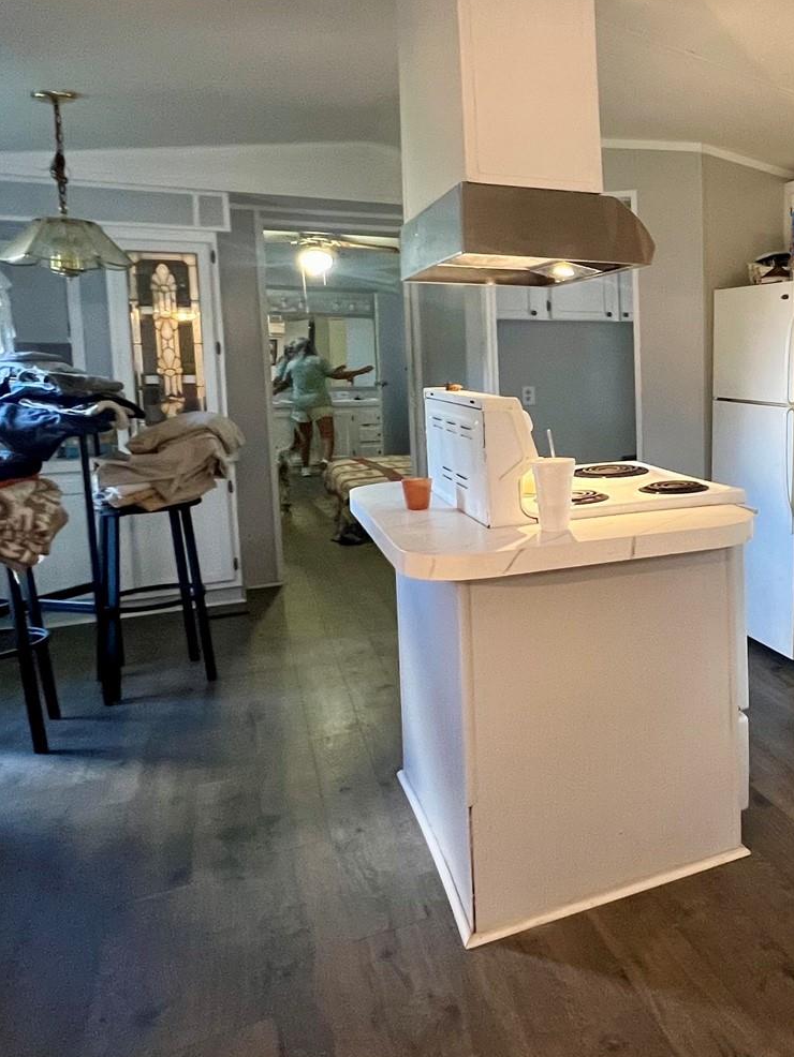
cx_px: 770
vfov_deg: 64.8
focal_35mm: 27
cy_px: 431
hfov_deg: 44.7
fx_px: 825
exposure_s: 1/60
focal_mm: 1.57
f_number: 1.8
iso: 320
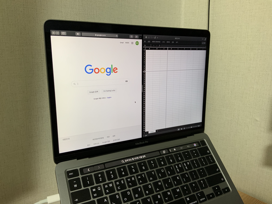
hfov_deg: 61.7
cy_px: 102
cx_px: 136
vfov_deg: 48.2
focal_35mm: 29
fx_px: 228
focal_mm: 3
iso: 80
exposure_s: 1/60
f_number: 1.8
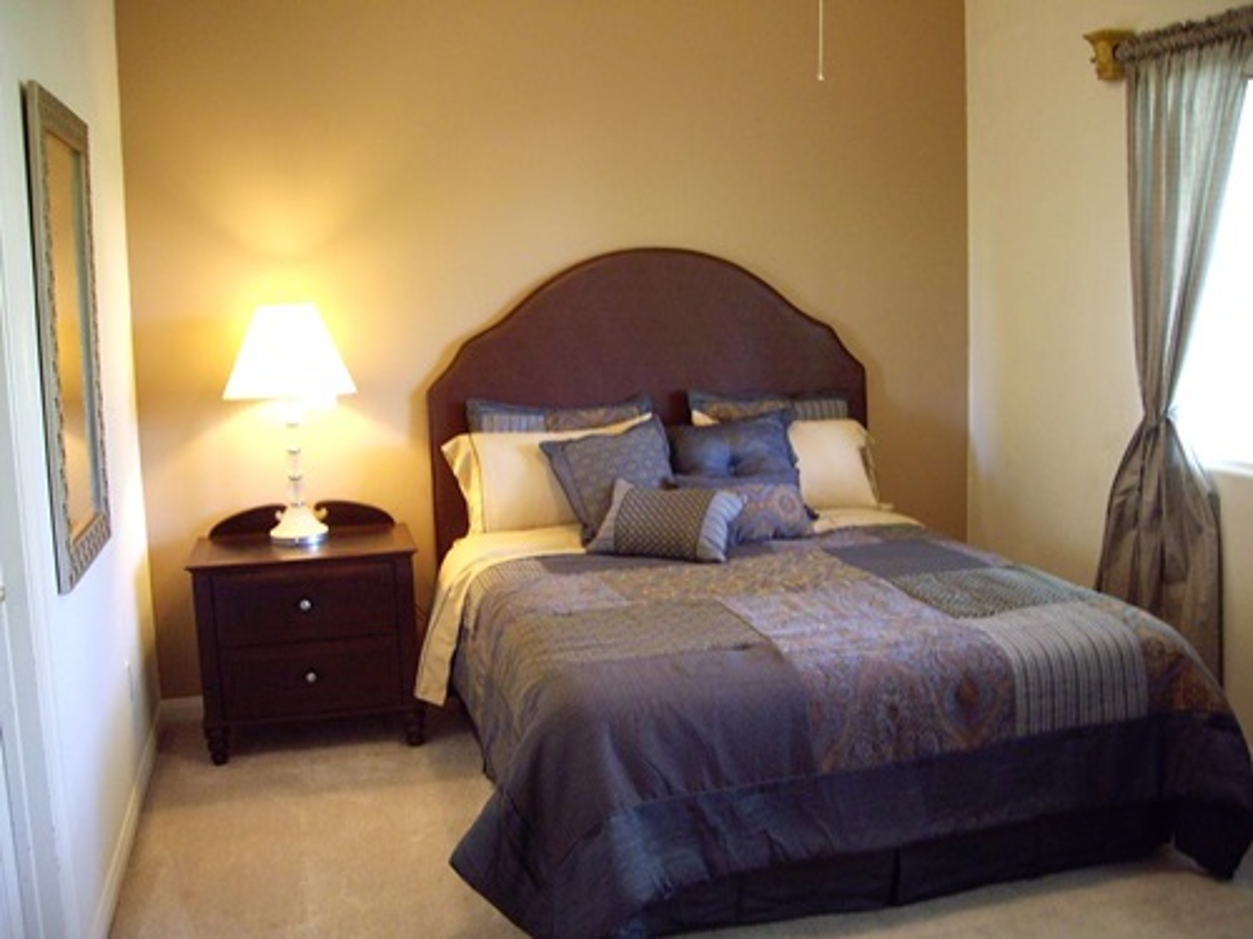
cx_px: 626
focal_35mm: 38
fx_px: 1375
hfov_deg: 49.0
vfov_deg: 37.7
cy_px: 470
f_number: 2.7
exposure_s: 1/10
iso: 200
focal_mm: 6.2
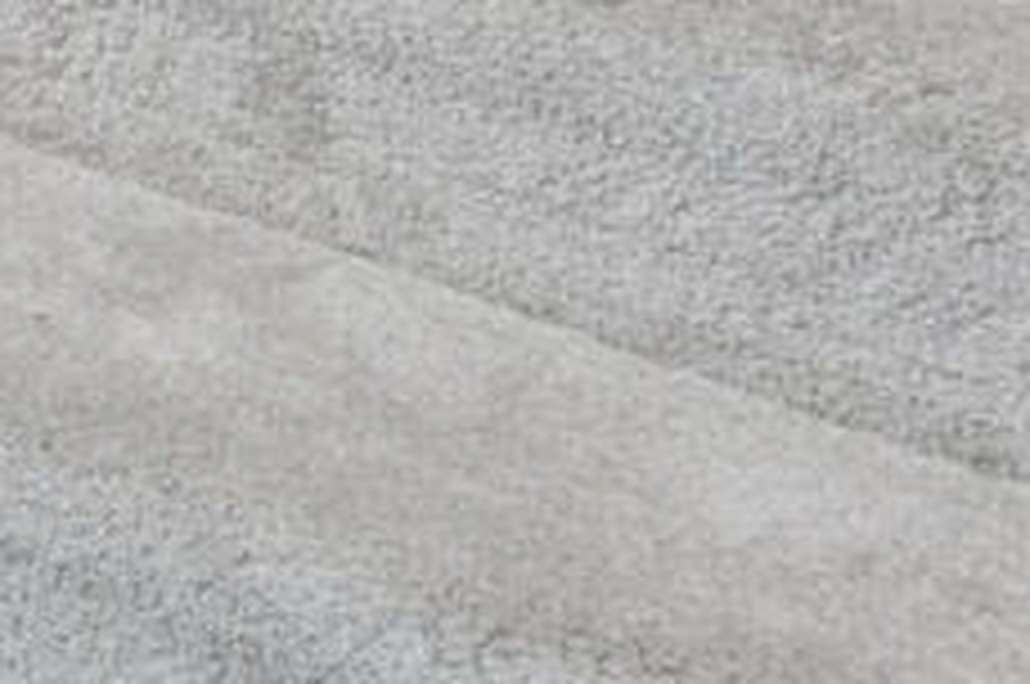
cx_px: -1801
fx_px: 2428
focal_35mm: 85
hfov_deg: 12.8
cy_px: -1134
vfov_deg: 11.8
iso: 200
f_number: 8
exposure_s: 1/320
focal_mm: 12
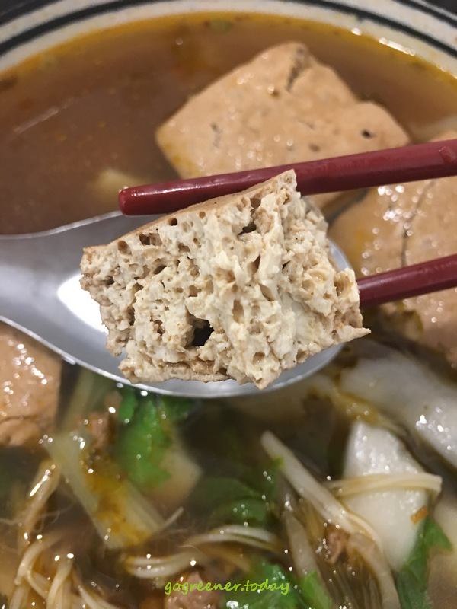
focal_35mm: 29
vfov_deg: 61.7
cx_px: 228
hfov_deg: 48.2
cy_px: 304
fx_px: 510
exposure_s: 1/15
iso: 100
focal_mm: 4.15
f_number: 2.2
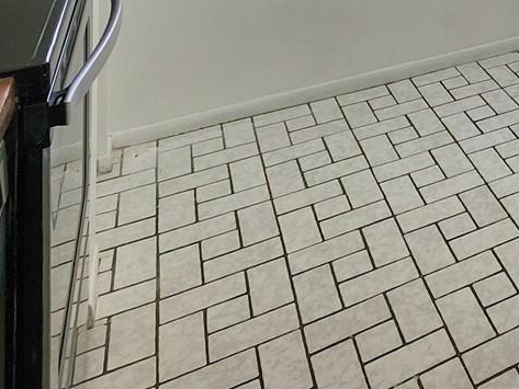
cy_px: -254
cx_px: 647
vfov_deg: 23.2
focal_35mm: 44
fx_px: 660
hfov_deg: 33.4
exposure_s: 1/138
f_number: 2.2
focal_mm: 2.2
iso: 50
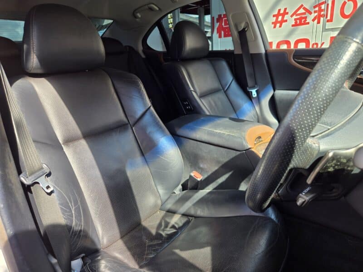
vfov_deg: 58.9
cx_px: 182
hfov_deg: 73.9
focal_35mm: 23
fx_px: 241
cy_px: 136
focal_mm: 5.4
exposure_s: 1/182
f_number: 1.8
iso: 25
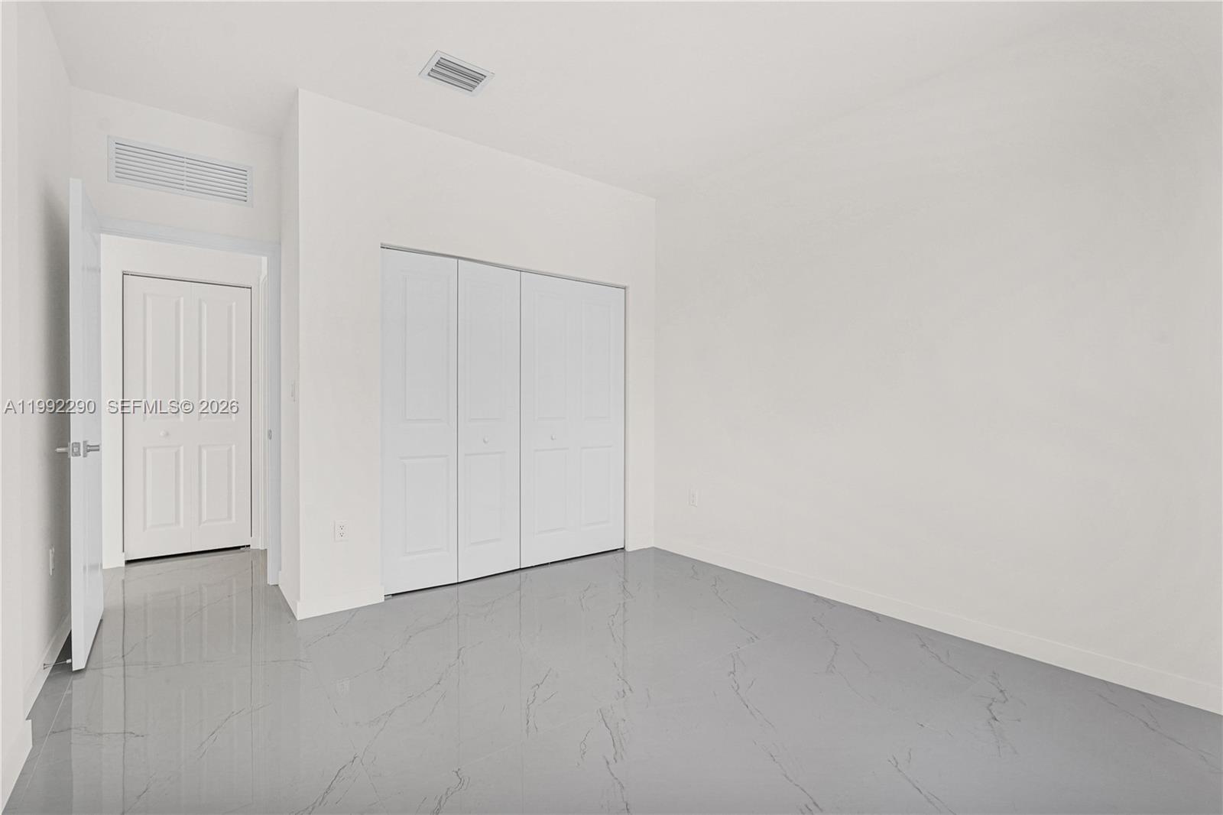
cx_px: 612
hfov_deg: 96.7
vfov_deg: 73.7
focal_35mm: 16
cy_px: 408
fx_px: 543
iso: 100
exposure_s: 1/30
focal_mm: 16
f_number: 8
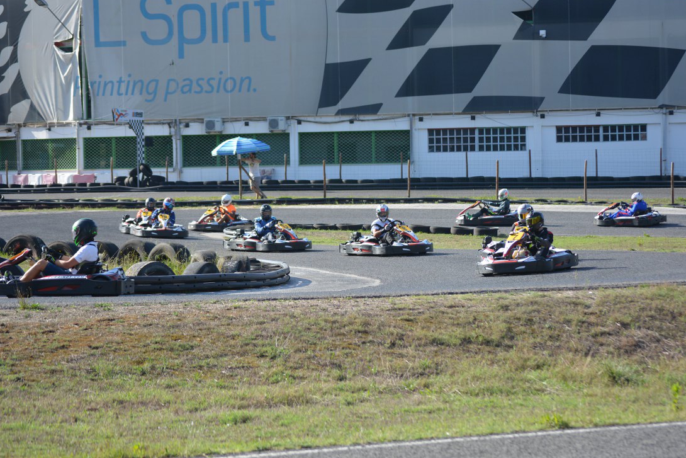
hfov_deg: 18.8
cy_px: 227
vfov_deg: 12.6
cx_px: 357
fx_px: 2077
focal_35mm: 109
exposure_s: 1/1250
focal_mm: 66
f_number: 5
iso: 400
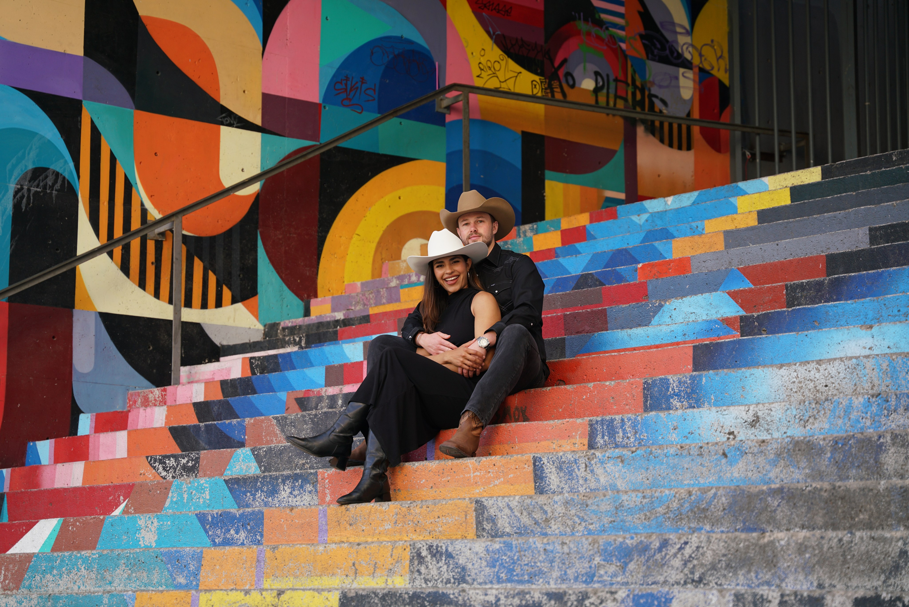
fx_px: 1768
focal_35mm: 70
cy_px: 304
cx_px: 454
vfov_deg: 19.5
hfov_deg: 28.8
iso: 160
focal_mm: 70
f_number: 2.8
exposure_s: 1/250
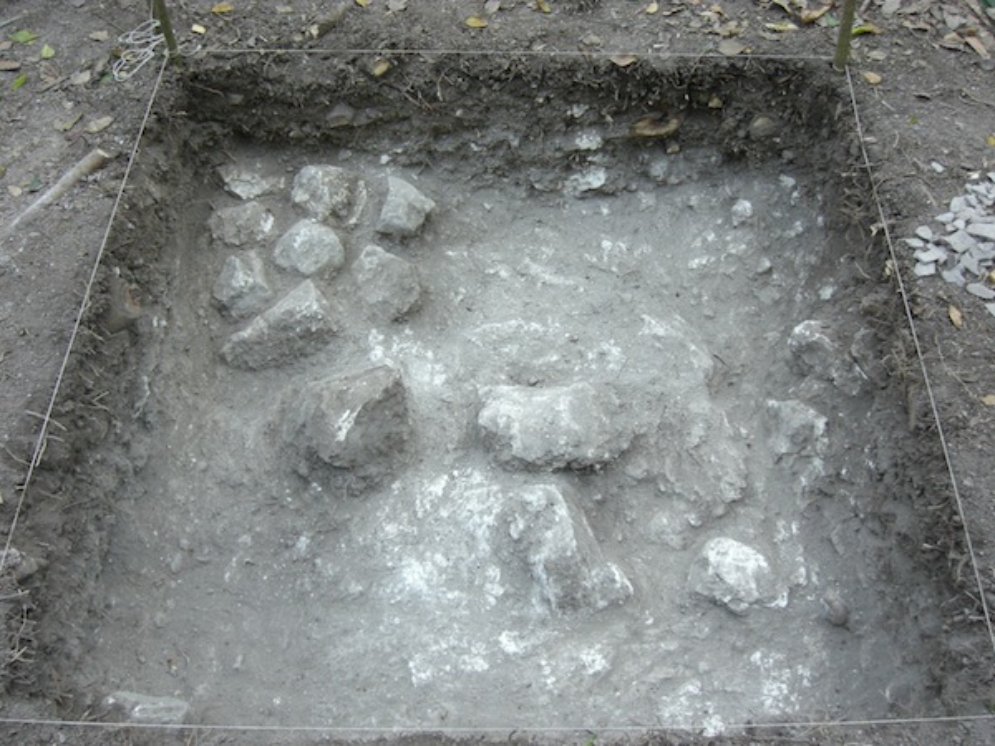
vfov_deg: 37.7
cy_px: 373
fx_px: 1092
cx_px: 498
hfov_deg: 49.0
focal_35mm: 38
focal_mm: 7.9
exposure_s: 1/50
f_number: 2.8
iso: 200
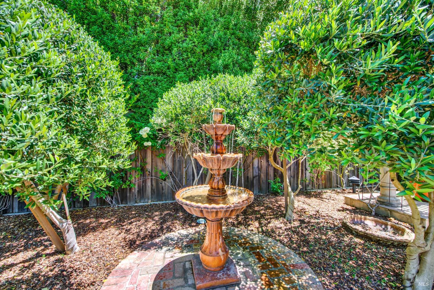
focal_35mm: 14
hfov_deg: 104.2
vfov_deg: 81.3
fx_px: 169
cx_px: 217
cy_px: 145
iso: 100
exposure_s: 1/15
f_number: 14
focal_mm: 14
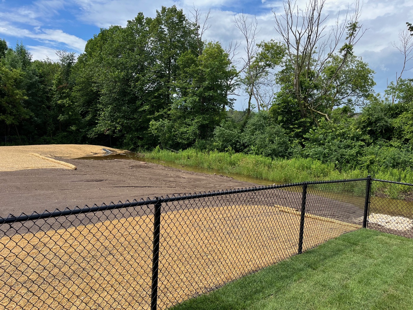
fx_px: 310
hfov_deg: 67.3
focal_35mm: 26
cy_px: 155
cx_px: 206
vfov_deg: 53.1
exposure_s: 1/1957
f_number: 1.6
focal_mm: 5.1
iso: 50
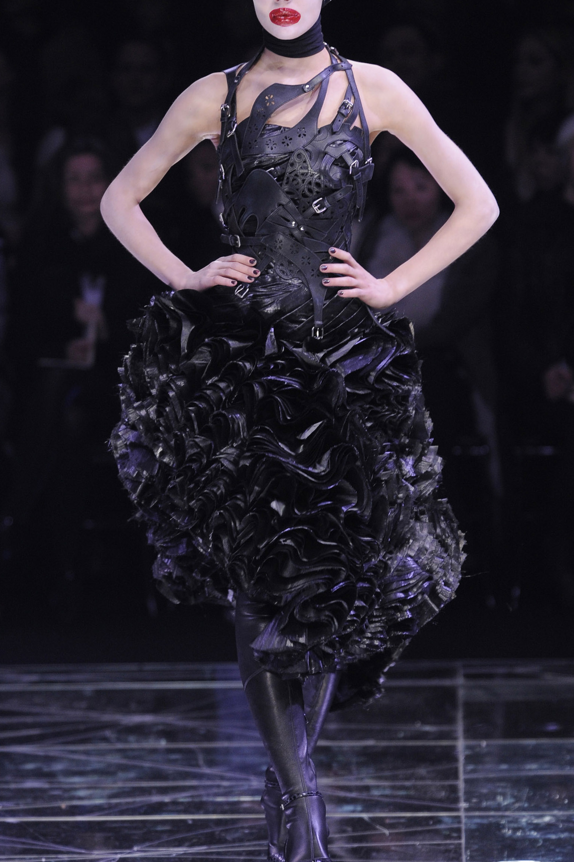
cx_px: 283
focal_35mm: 285
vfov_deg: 7.2
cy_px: 417
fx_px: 6825
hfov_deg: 4.8
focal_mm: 220
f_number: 4
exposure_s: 1/250
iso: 1600
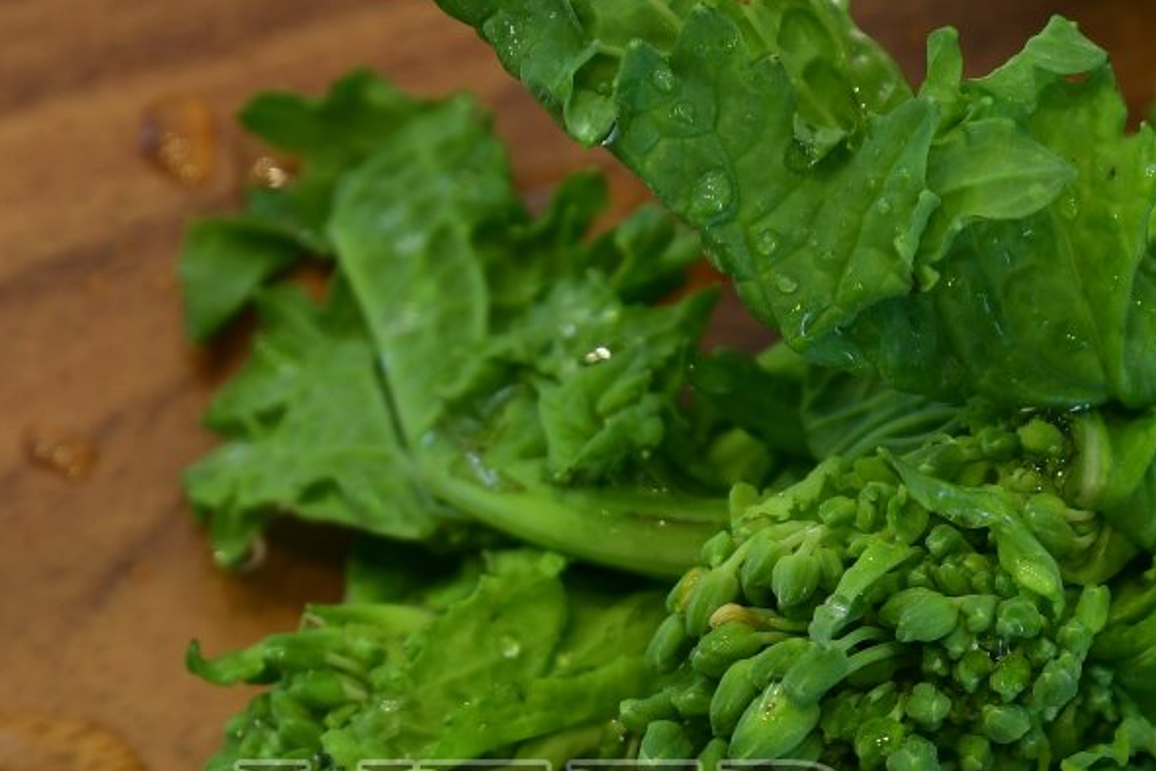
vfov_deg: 4.2
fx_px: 10435
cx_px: 565
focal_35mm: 325
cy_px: 895
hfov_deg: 6.3
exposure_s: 1/8
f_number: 8
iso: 250
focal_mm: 80
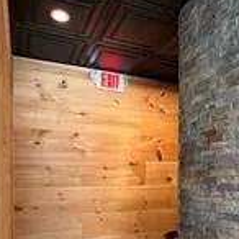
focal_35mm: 34
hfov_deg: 48.1
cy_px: 174
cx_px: 147
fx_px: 266
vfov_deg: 47.0
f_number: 2.2
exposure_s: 1/60
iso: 640
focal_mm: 2.22
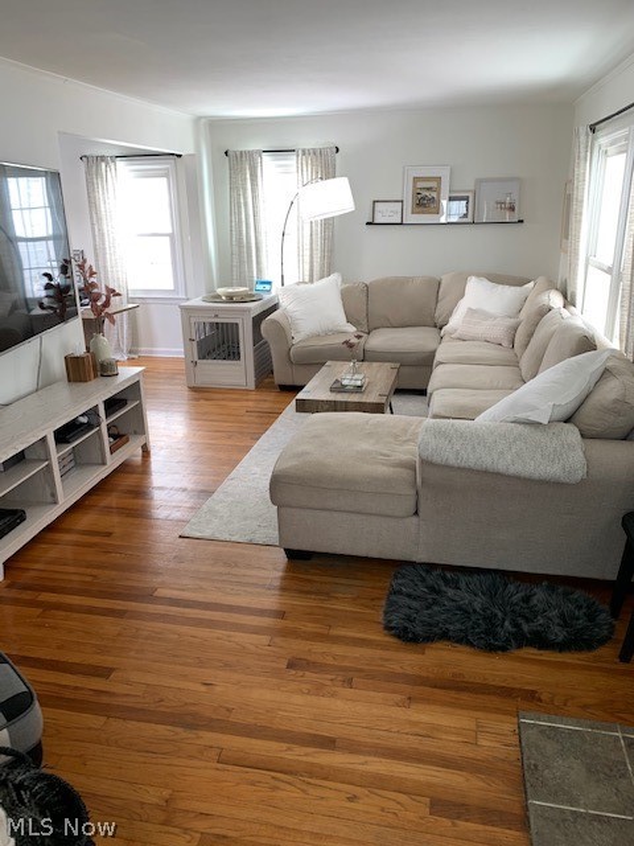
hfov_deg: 53.1
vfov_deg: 67.3
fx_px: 635
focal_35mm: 26
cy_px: 423
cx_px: 317
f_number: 1.8
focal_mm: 4.25
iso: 64
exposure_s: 1/60
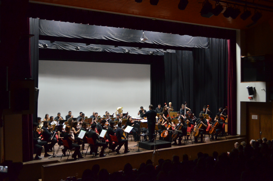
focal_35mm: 42
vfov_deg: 31.8
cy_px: 90
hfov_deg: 46.5
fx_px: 318
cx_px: 136
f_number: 4.5
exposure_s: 1/20
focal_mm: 28
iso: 3200
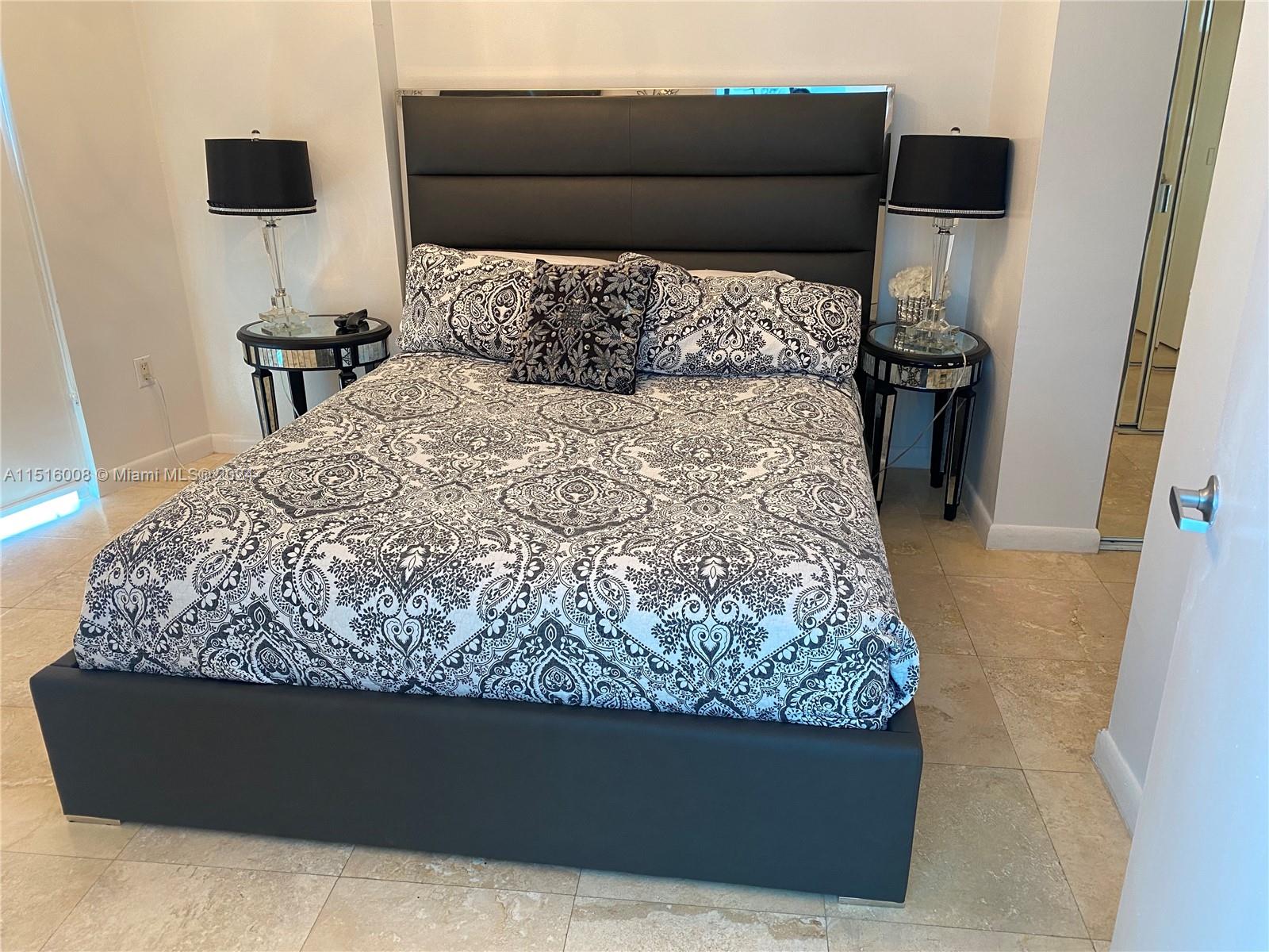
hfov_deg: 67.3
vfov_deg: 53.1
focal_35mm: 26
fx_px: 953
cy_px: 476
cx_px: 634
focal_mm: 4.25
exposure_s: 1/60
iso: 100
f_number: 1.8
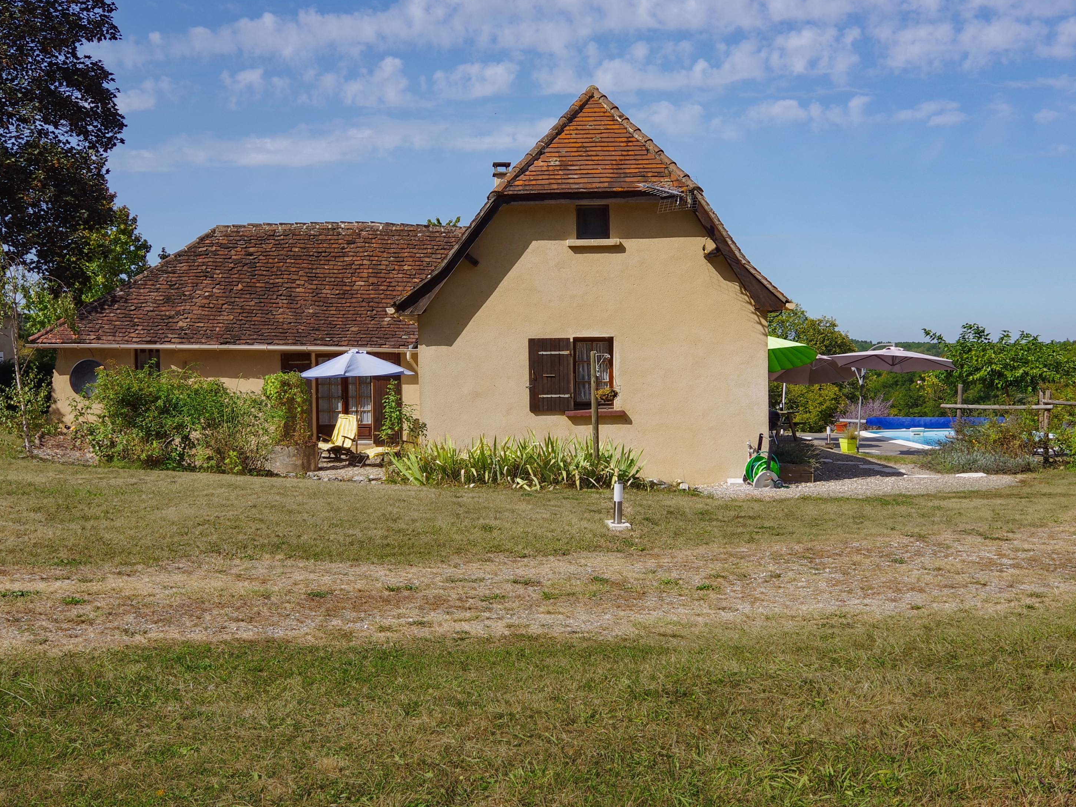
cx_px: 530
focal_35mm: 40
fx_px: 1243
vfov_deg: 36.0
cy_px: 397
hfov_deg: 46.8
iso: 100
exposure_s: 1/60
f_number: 11
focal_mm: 24
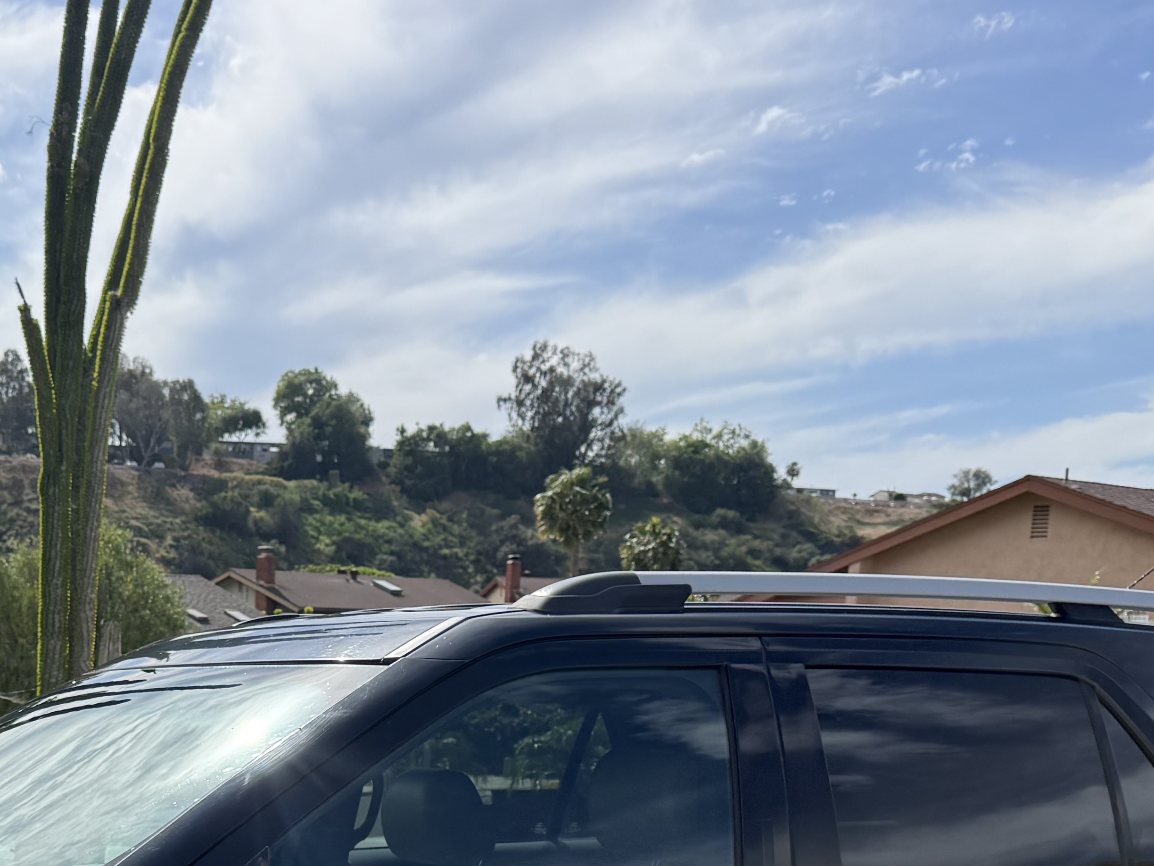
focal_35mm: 56
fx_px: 1867
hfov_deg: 33.4
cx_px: 244
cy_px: 971
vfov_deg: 24.3
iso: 100
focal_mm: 6.76
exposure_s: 1/6173
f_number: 1.78
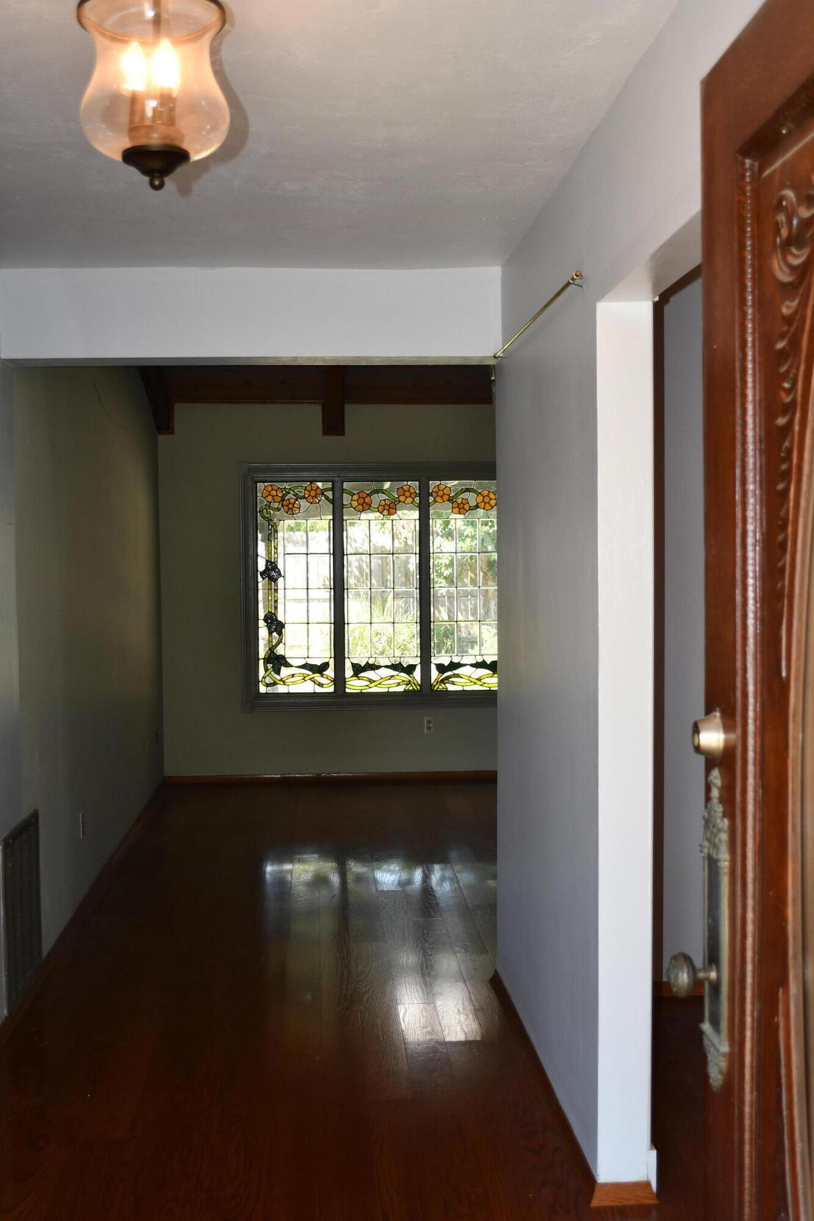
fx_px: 1323
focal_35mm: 39
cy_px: 610
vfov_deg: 49.6
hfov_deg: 34.2
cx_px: 407
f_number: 4.2
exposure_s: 1/125
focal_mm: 26
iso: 250
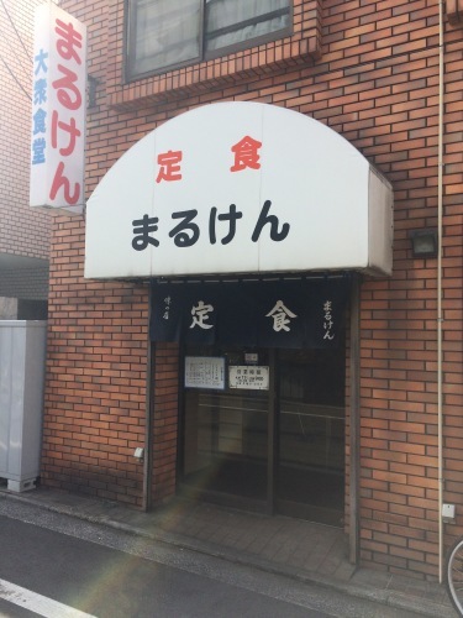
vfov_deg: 61.7
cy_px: 309
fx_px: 517
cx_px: 232
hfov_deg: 48.2
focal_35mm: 29
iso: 32
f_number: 2.2
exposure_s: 1/954
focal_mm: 4.15
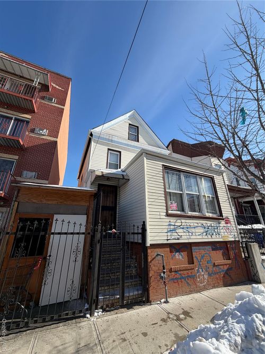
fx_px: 143
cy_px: 177
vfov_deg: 102.1
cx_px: 132
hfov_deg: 85.7
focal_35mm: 14
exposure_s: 1/770
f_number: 2.2
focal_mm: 2.22
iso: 25
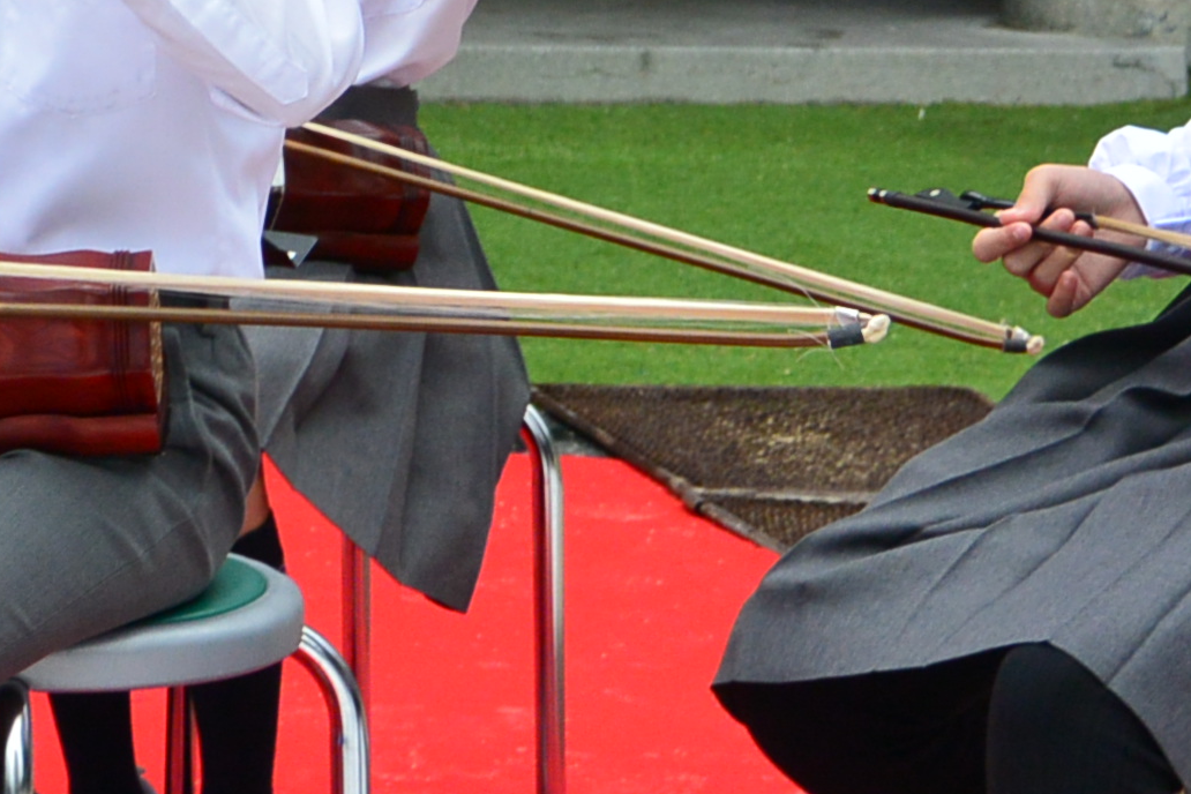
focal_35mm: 154
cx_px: -345
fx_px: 5094
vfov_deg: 8.8
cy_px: -214
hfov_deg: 12.9
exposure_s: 1/200
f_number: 4.5
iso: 200
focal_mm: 17.1
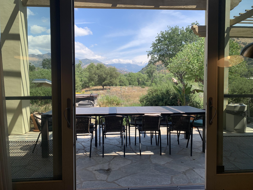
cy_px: 95
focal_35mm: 26
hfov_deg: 67.3
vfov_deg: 53.1
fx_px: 190
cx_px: 126
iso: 25
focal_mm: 4.25
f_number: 1.8
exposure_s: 1/1176
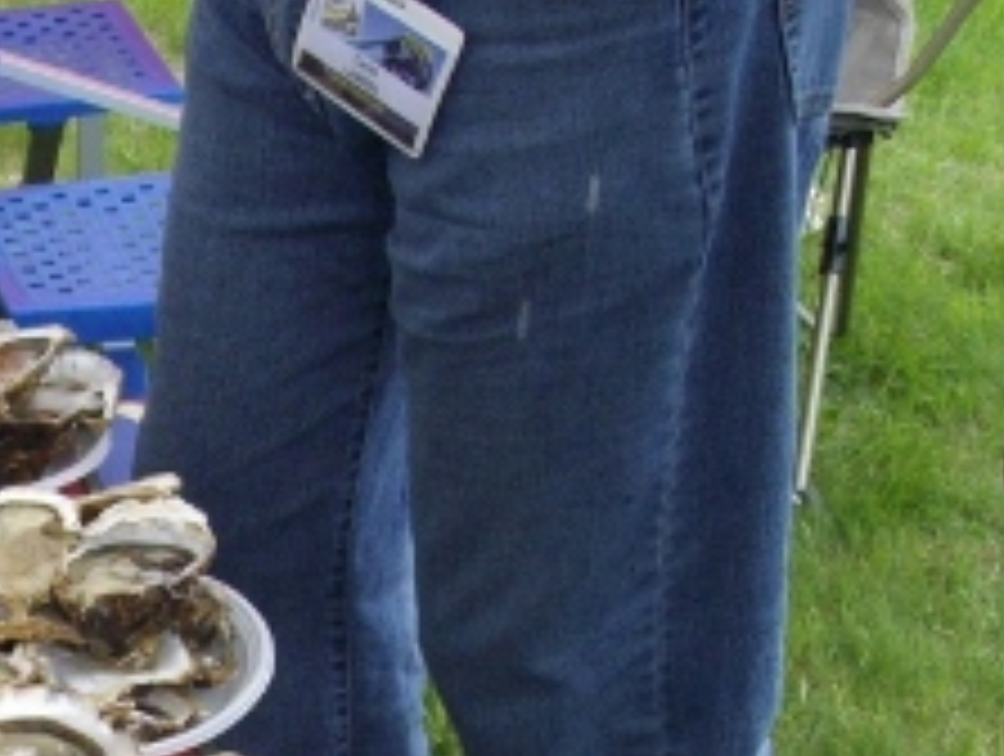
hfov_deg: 18.9
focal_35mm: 99
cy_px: 893
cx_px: -158
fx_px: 2876
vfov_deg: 14.5
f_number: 2.7
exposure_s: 1/125
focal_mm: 6
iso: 160
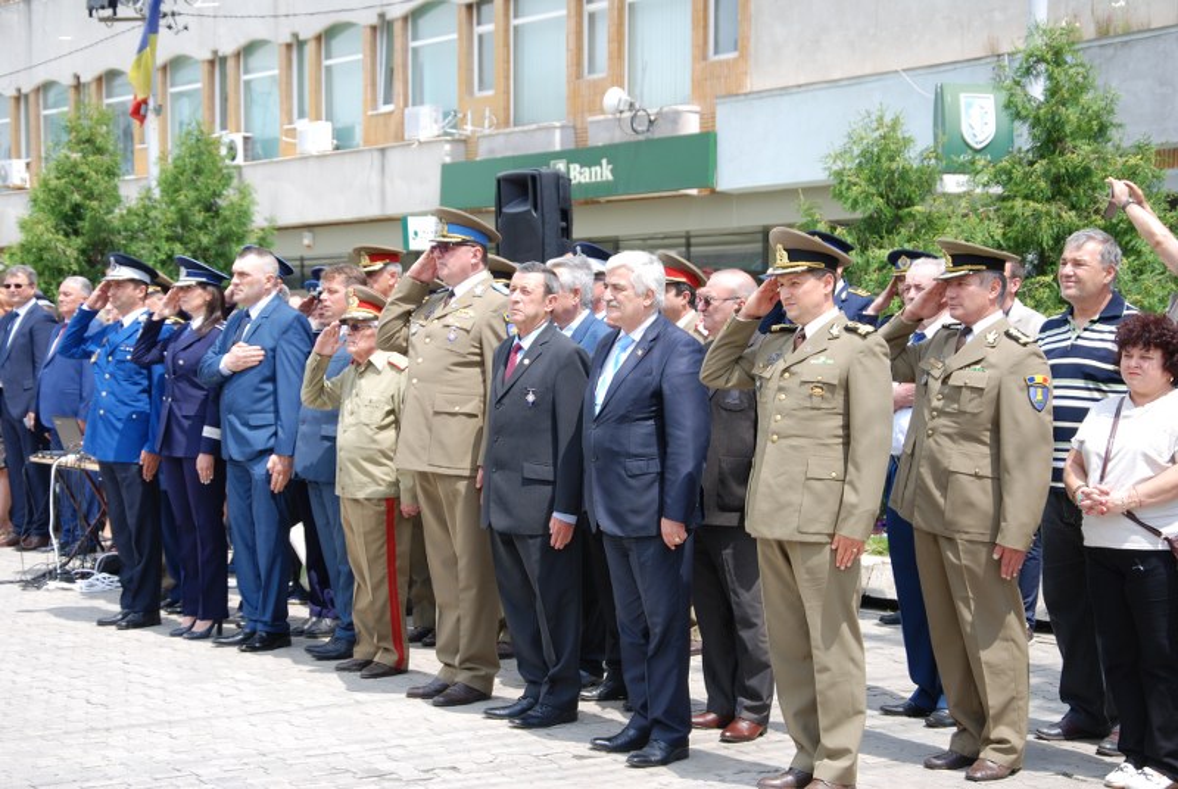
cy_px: 394
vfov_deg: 19.0
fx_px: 2359
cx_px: 589
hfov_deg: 28.0
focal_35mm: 72
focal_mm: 48
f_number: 5.6
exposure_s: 1/125
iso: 100
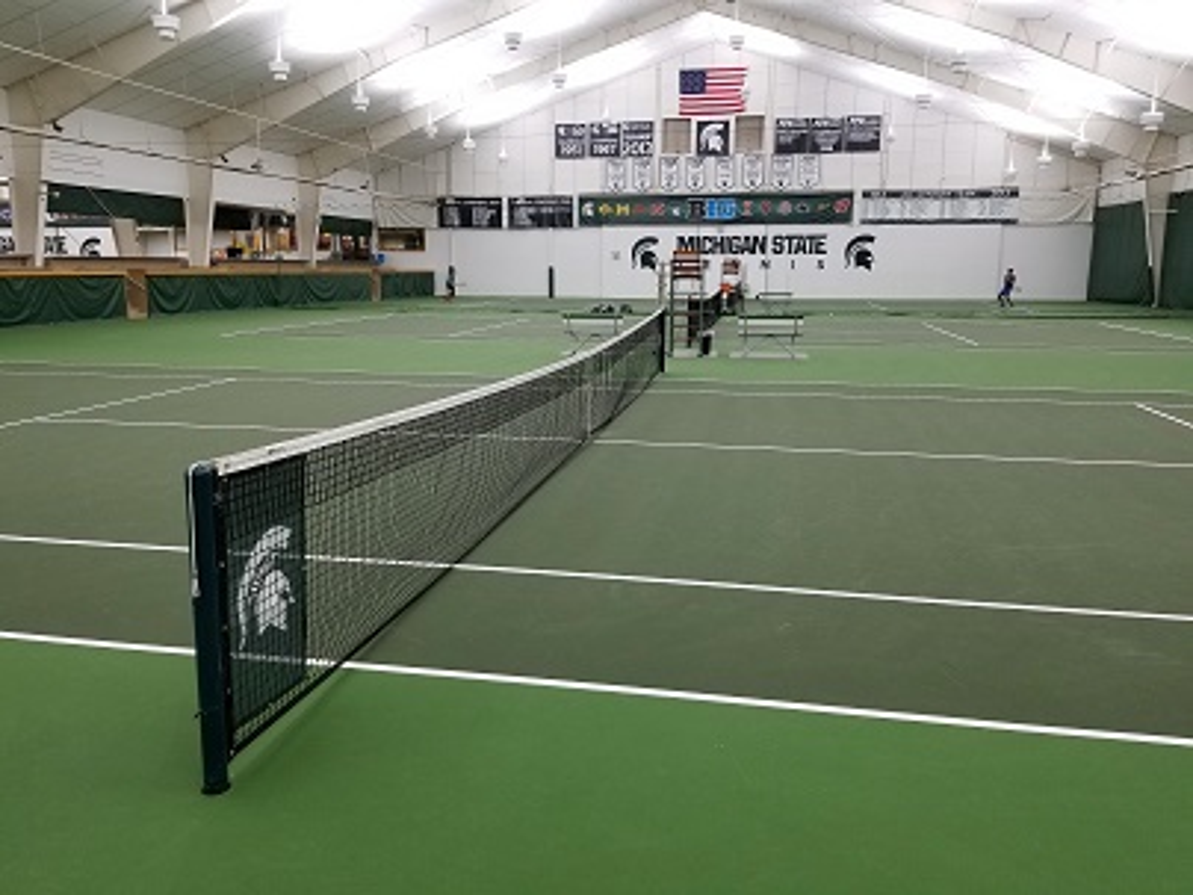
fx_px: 896
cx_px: 596
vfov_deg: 53.1
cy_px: 448
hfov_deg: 67.3
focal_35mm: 26
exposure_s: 1/50
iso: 64
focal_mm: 4.25
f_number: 1.7
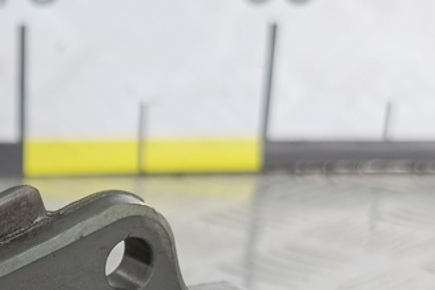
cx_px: -20
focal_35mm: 88
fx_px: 1063
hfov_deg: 22.1
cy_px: 475
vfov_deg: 14.2
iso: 124
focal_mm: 4.11
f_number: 1.6
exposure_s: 1/50
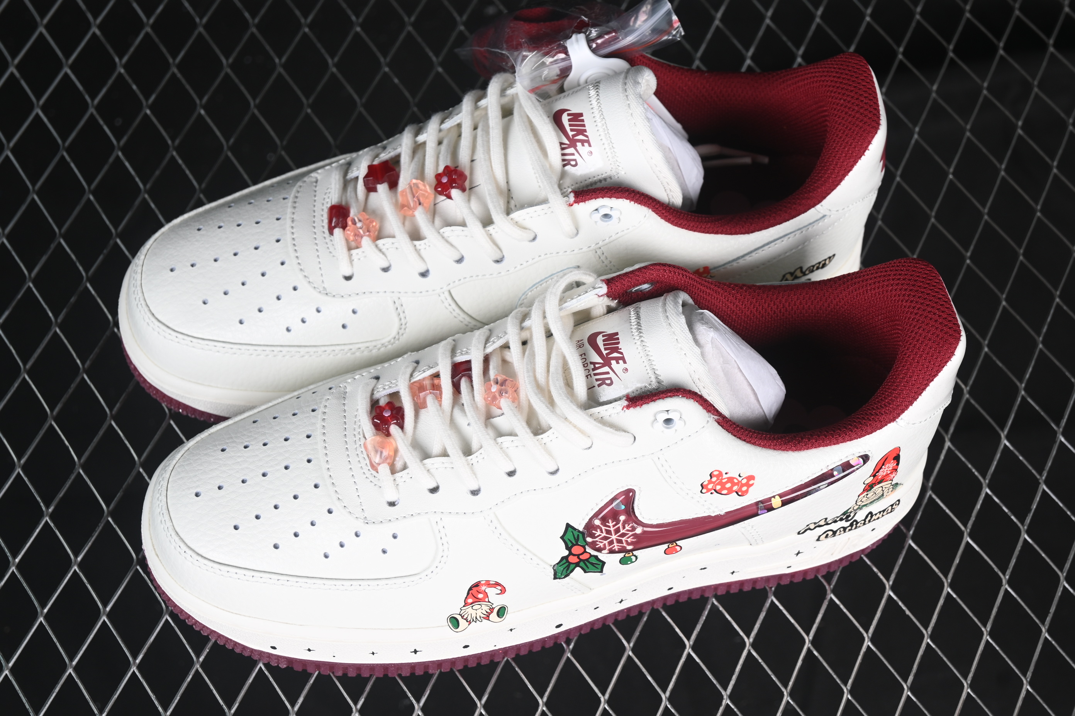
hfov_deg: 27.0
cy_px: 358
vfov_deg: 18.2
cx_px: 538
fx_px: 2239
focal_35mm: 75
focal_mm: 50
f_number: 7.1
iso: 160
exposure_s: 1/80
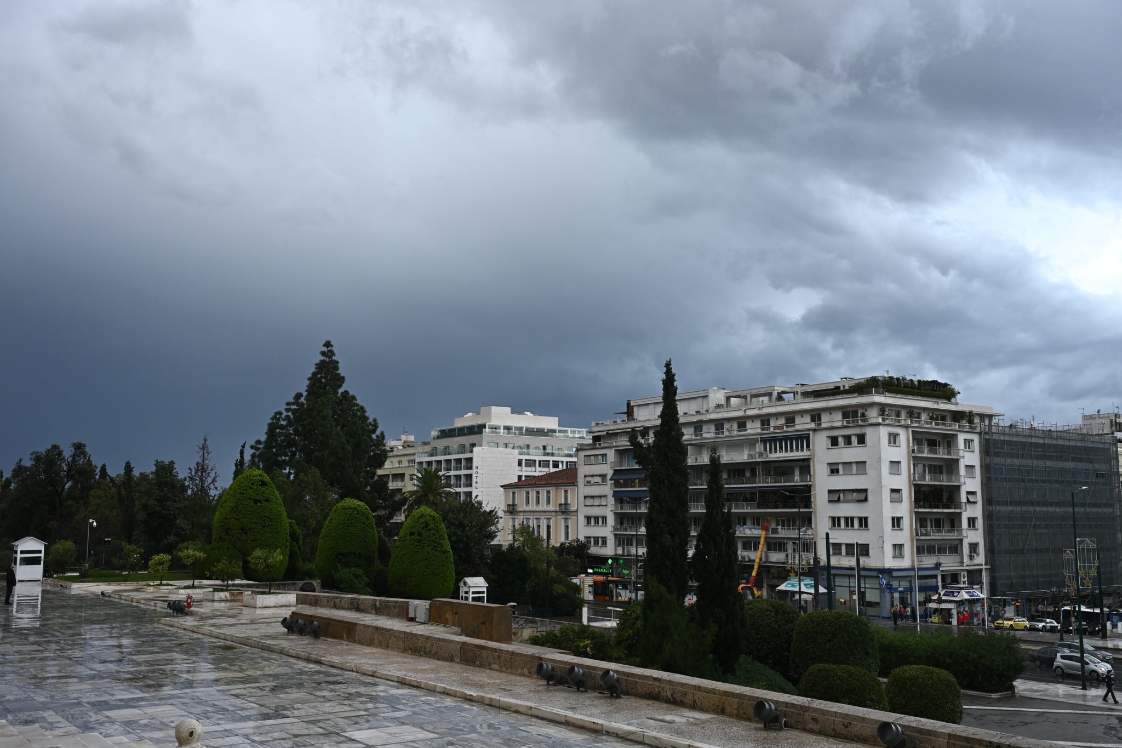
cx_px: 561
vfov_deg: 40.0
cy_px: 374
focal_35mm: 33
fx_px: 1028
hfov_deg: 57.2
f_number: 6.3
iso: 640
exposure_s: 1/320
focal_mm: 33
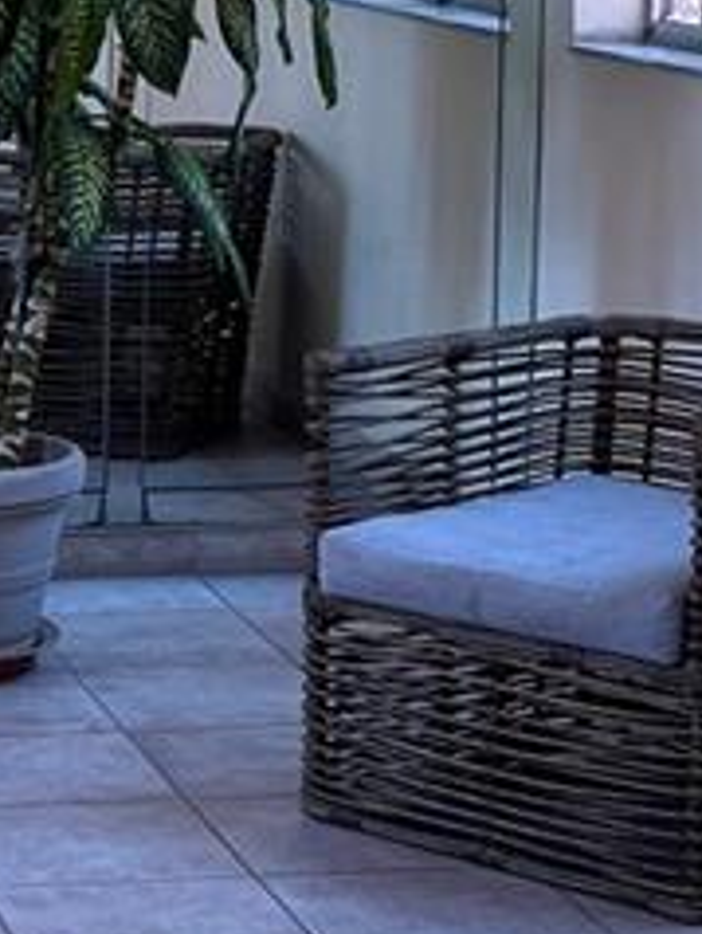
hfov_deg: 11.0
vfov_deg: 15.0
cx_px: -227
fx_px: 3536
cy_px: 392
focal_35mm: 131
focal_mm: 5.1
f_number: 1.6
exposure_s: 1/120
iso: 40
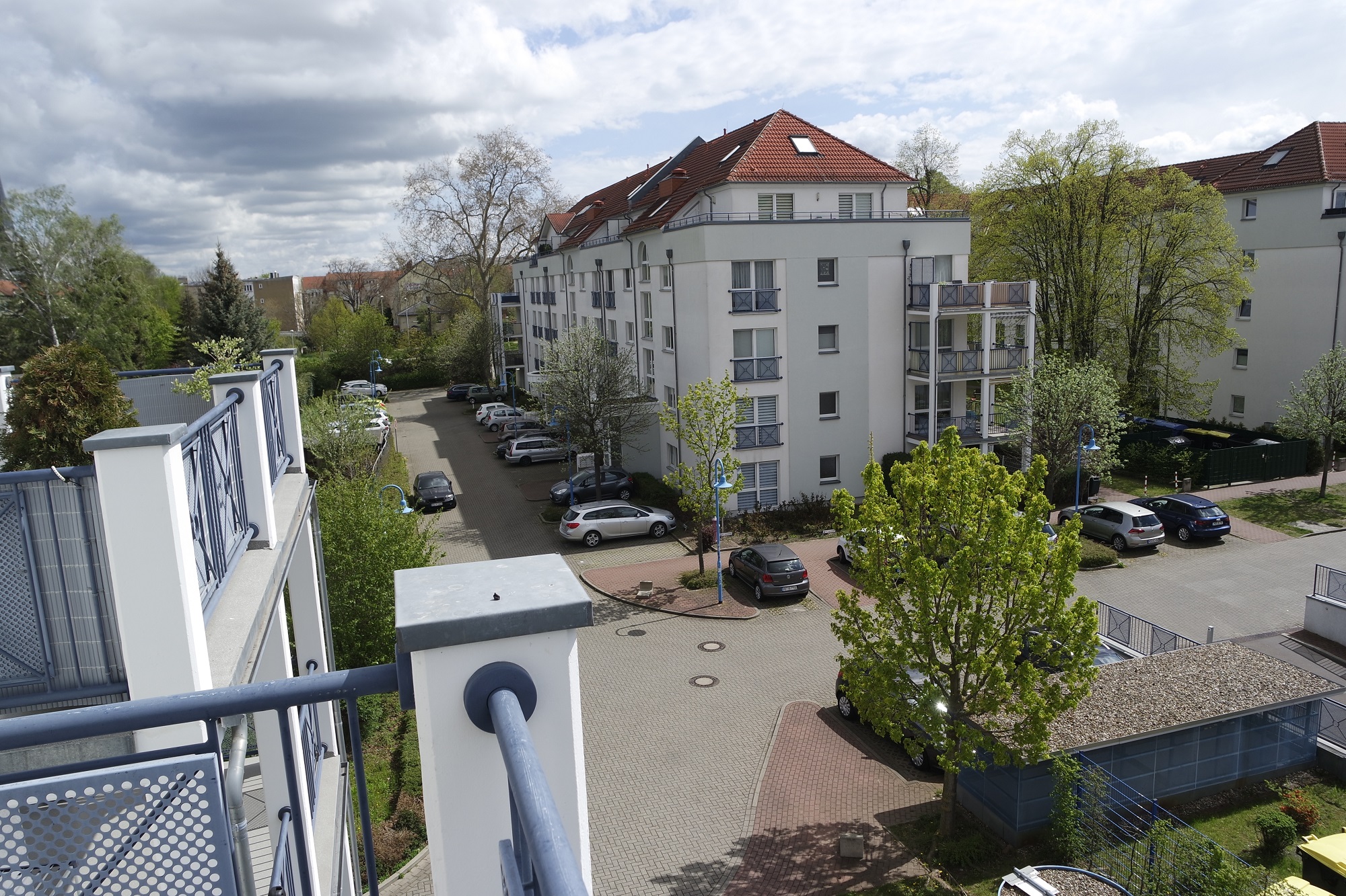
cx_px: 673
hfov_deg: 73.7
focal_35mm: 24
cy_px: 448
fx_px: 897
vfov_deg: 53.1
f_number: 7.1
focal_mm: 16
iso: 100
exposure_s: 1/320
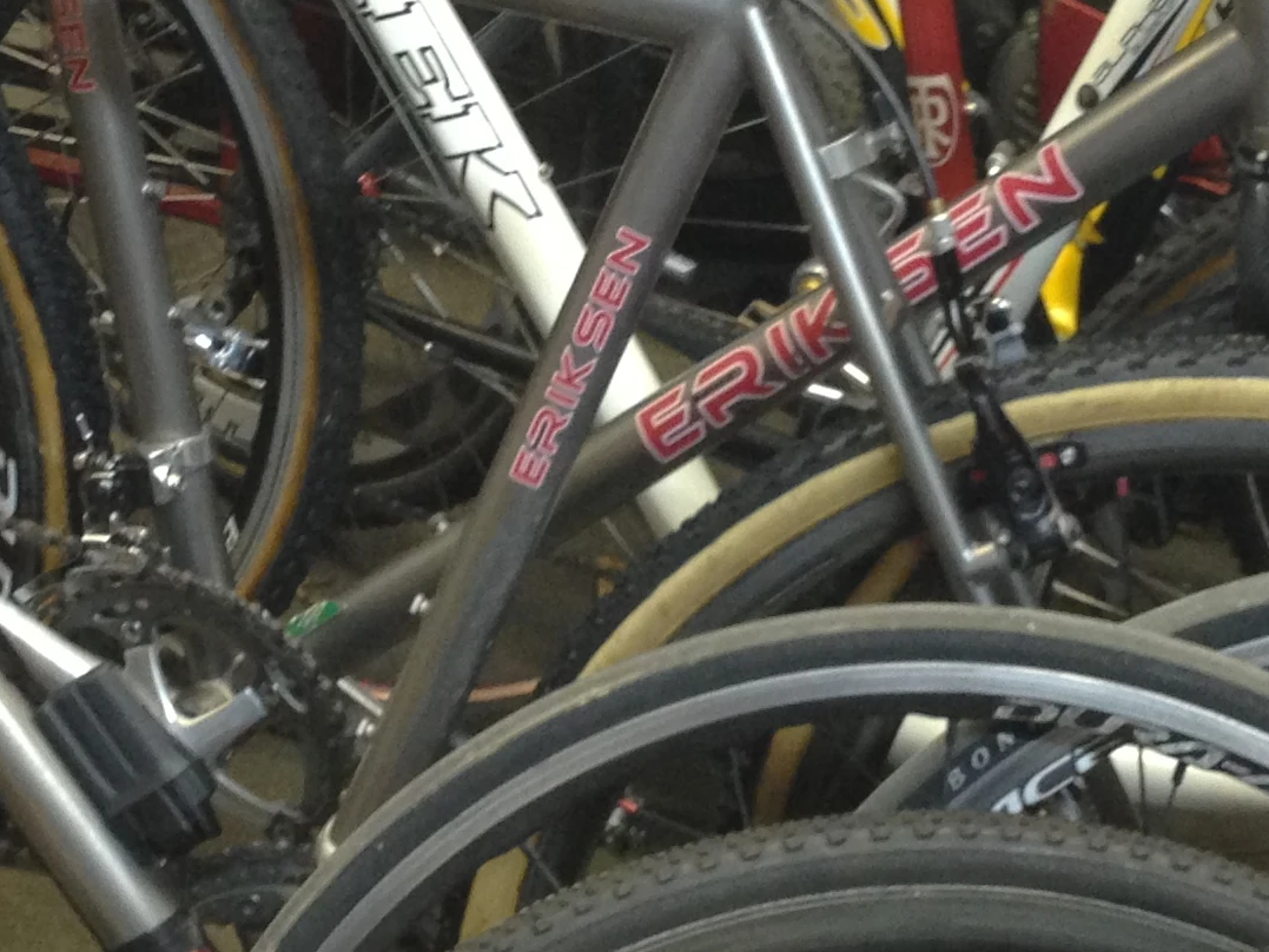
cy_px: 299
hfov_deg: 19.6
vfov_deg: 14.8
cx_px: 666
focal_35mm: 100
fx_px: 3666
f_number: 2.4
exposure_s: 1/20
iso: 160
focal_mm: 4.13
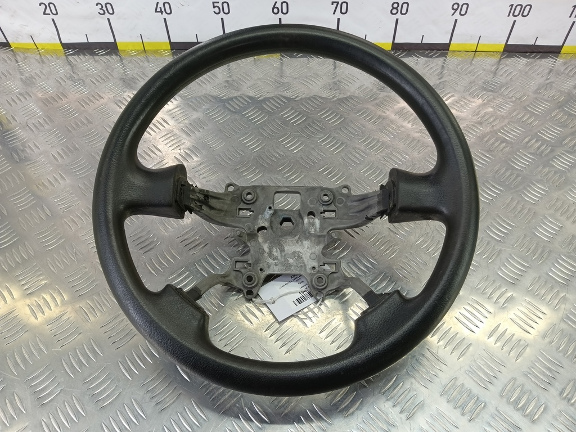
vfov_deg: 58.9
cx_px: 288
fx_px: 383
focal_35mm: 23
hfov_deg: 73.9
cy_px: 216
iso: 111
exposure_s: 1/50
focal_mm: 4.11
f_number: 1.6
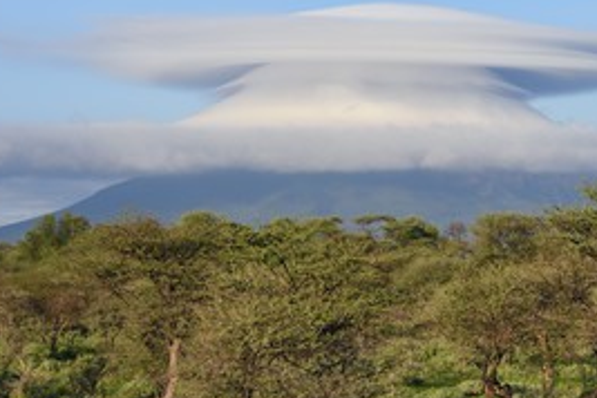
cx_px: 436
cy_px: 237
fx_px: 3134
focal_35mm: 189
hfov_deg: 10.9
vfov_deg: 7.3
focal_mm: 120
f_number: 8
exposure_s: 1/400
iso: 200
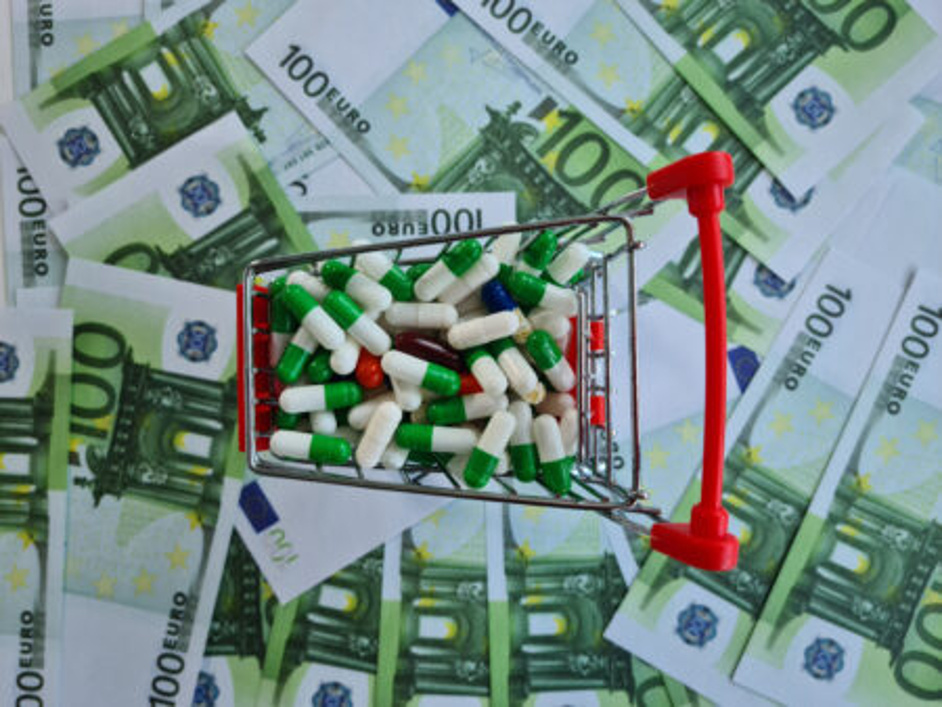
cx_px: 471
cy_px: 354
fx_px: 735
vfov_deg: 51.4
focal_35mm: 27
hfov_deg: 65.3
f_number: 2
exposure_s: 1/100
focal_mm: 5.9
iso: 32
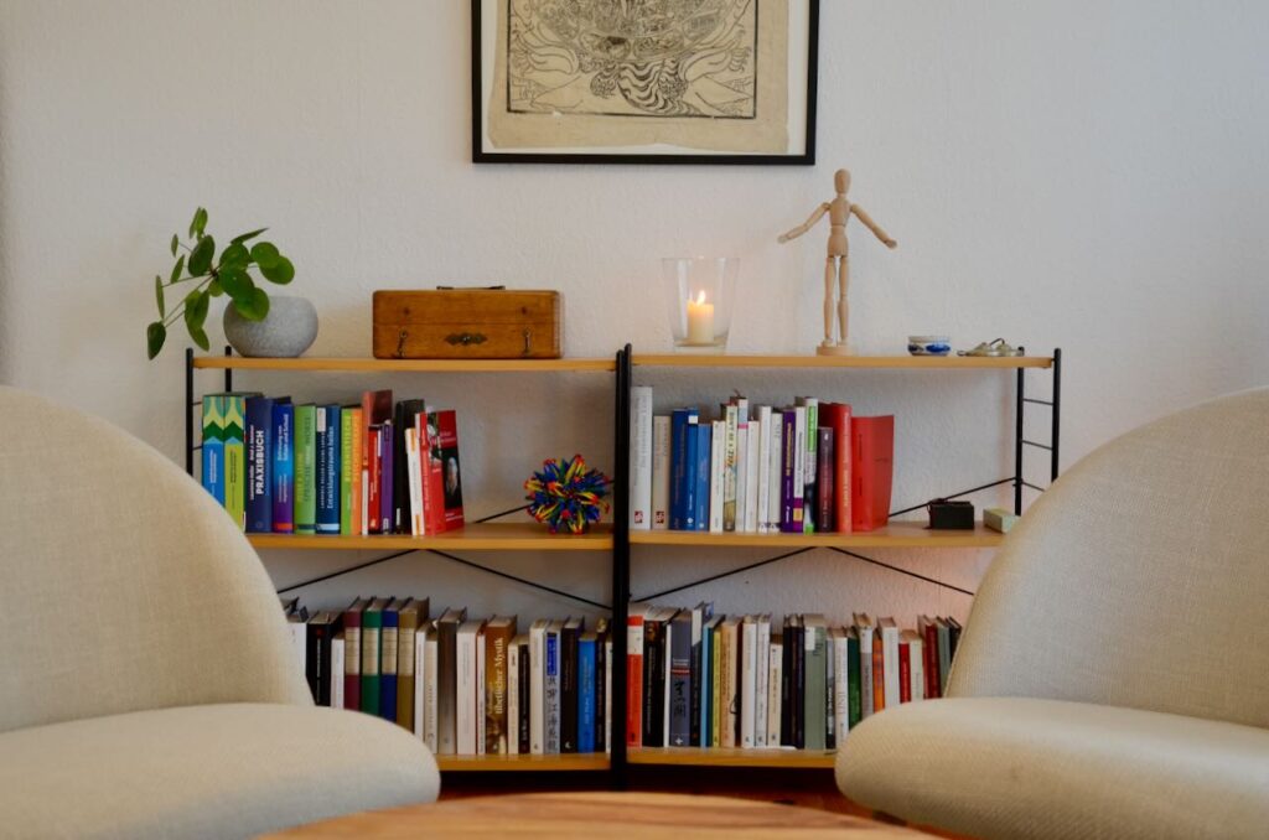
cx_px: 634
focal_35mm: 48
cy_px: 420
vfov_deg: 27.9
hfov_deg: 41.2
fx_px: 1688
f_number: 4.5
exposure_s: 1/30
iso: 450
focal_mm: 32
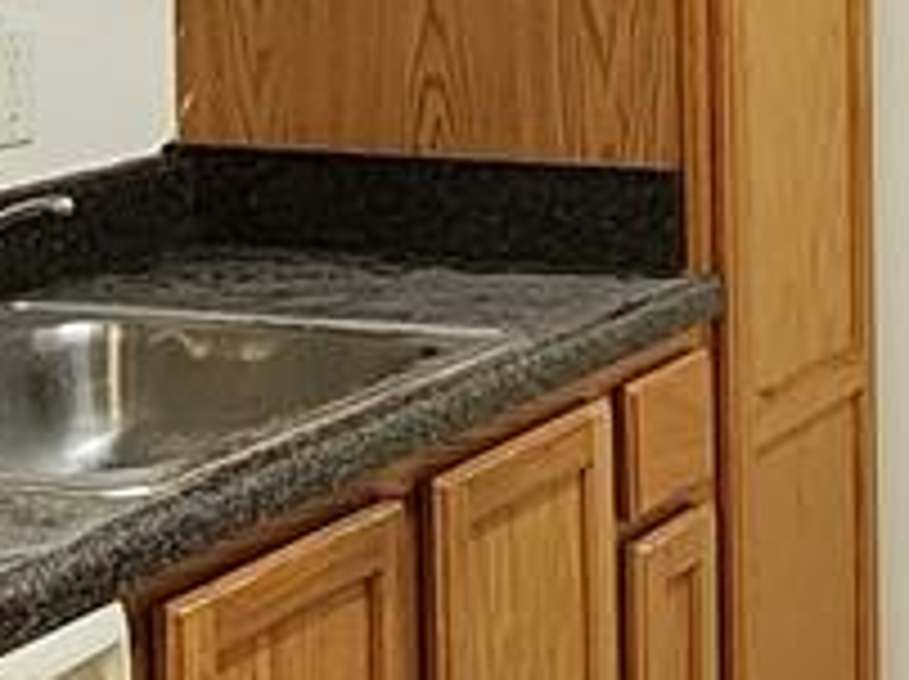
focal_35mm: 103
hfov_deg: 18.3
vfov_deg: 14.1
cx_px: 1048
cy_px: 0
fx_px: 2702
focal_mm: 2.2
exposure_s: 1/60
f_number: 2.2
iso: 250
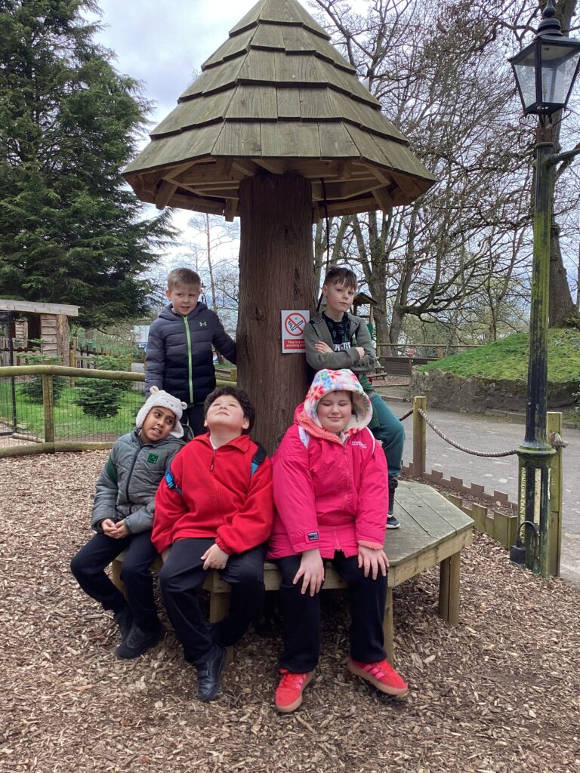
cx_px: 290
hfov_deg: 45.4
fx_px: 693
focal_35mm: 31
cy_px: 386
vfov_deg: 58.4
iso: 25
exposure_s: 1/100
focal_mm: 3.3
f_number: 2.4
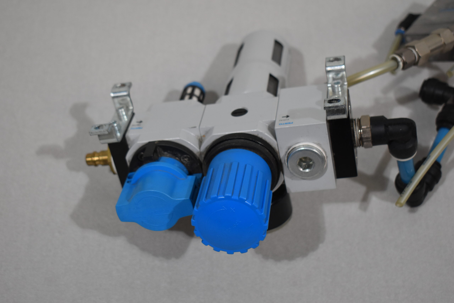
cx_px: 227
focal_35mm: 60
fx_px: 757
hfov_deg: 33.4
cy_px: 152
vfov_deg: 22.6
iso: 800
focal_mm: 40
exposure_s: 1/250
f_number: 5
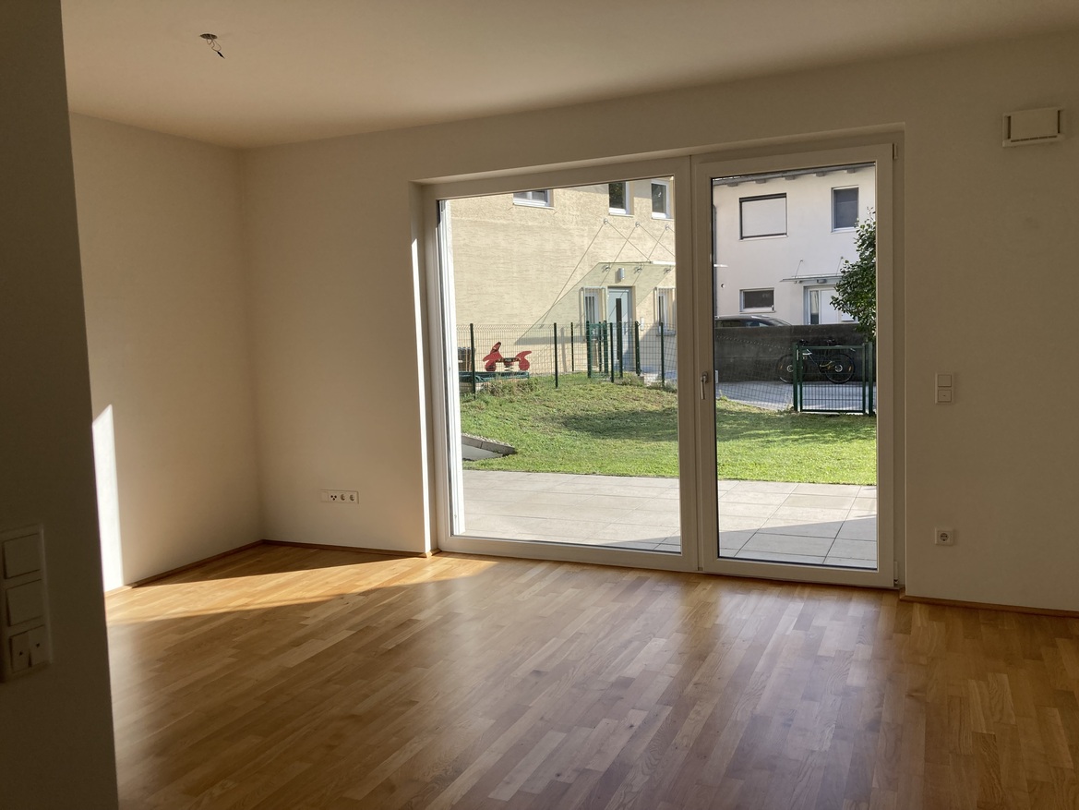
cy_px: 405
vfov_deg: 49.8
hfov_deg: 63.4
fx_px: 873
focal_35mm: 28
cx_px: 540
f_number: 1.8
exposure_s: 1/685
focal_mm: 3.99
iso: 20
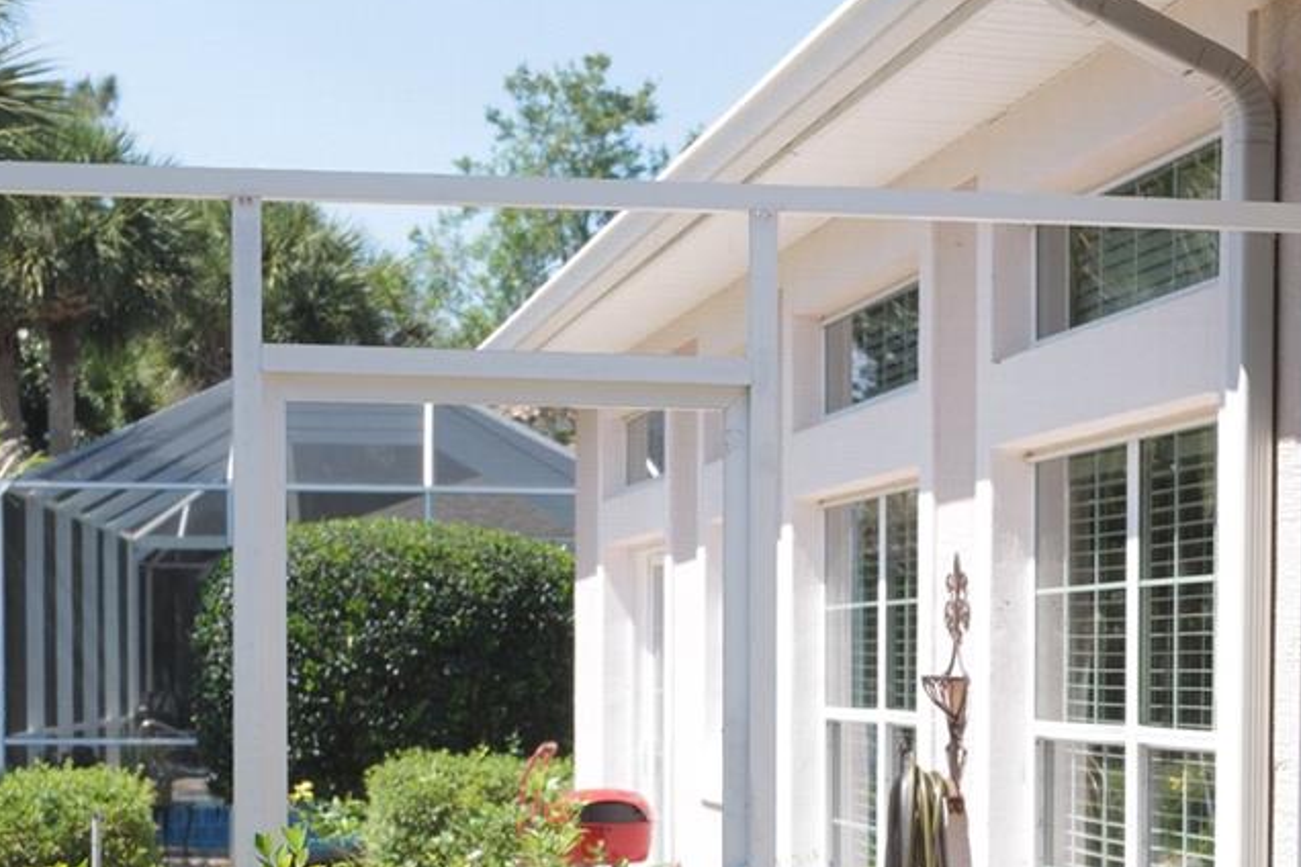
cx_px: 908
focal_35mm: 88
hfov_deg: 23.0
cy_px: 865
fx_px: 3180
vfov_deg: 15.3
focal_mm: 35
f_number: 4.5
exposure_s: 1/250
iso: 100
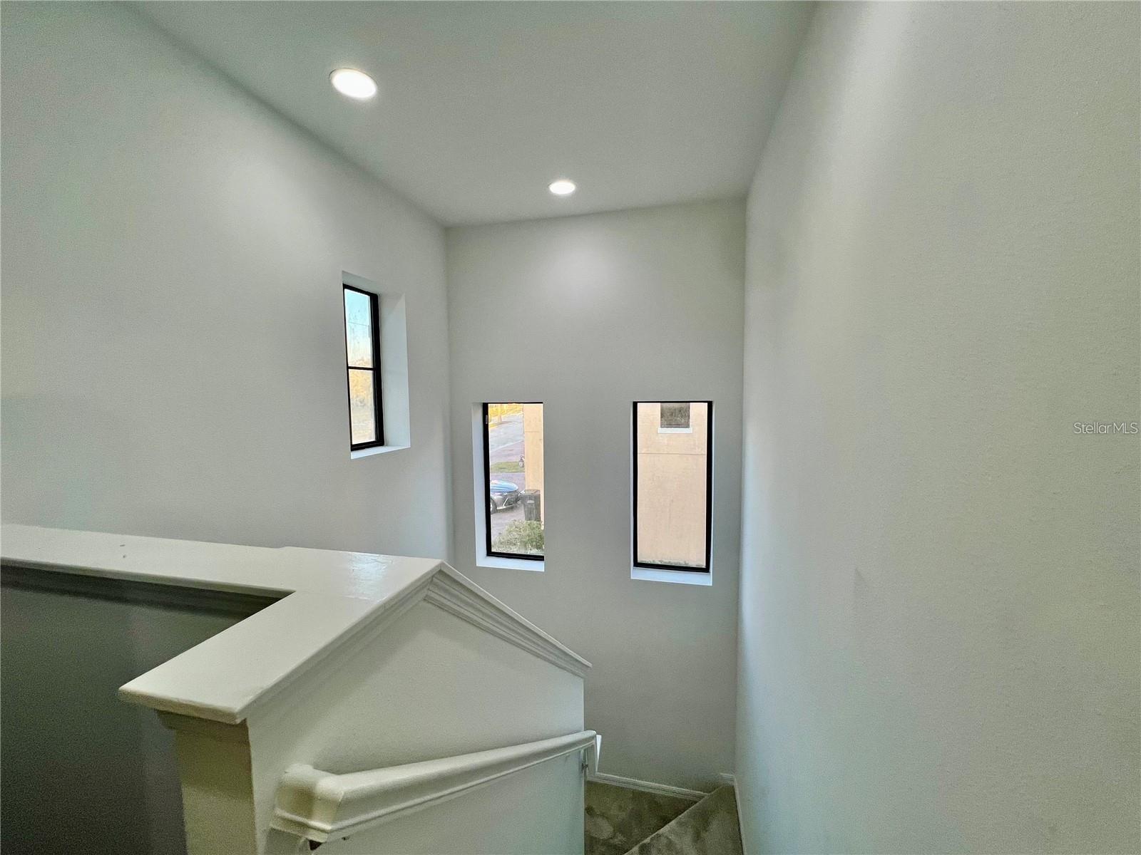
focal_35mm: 13
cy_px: 428
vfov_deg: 89.9
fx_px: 429
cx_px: 570
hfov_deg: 106.2
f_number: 1.8
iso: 100
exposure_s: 1/120
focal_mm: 1.57
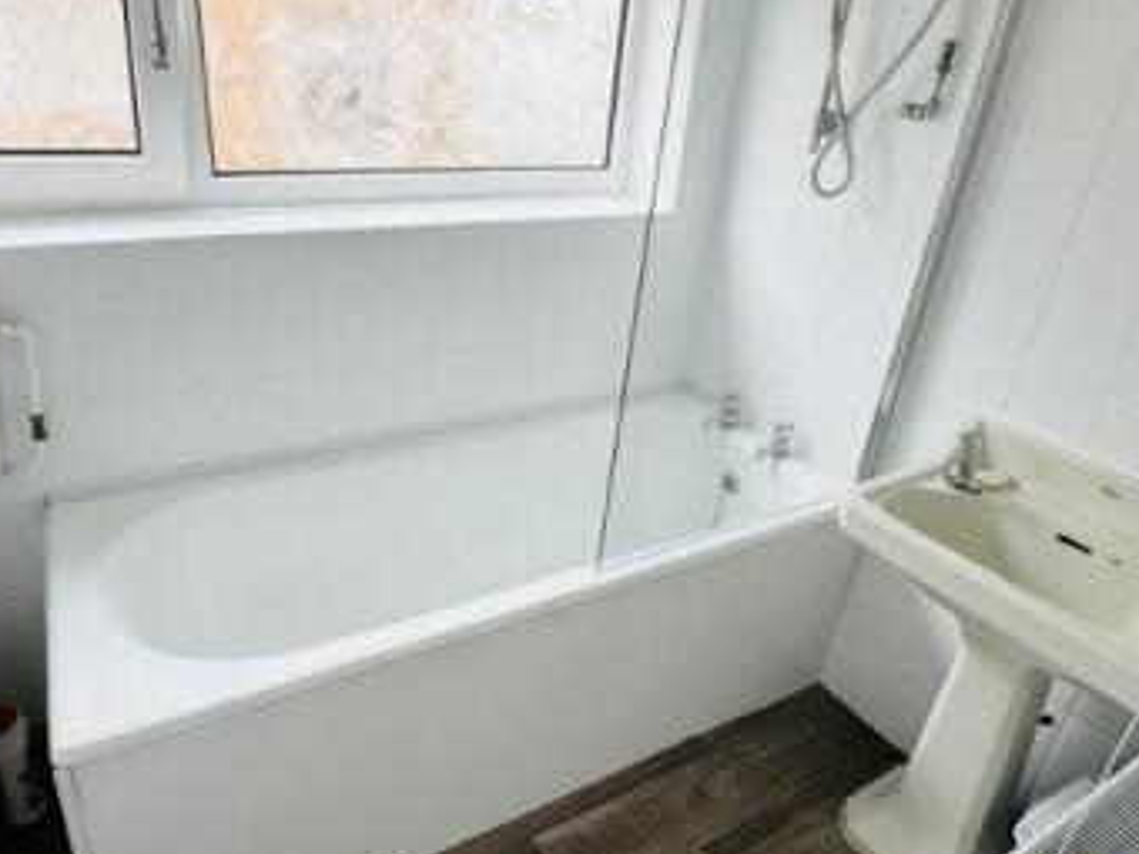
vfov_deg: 56.8
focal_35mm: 24
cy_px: 404
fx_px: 790
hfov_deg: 71.4
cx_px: 509
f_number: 2.2
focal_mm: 2.22
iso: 40
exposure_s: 1/157
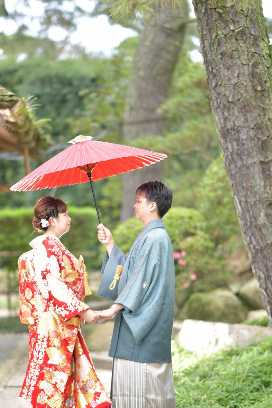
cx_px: 98
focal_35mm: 139
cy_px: 236
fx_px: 1575
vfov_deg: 14.8
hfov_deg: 9.9
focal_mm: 105
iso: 100
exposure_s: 1/400
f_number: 1.4
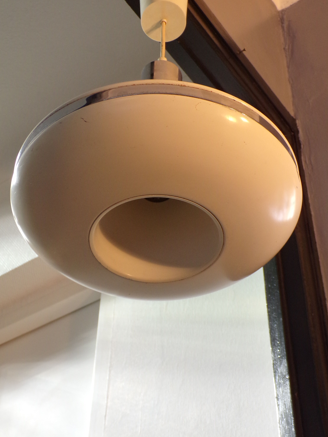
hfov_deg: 26.1
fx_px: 707
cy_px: 205
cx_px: 163
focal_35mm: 56
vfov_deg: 34.3
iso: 200
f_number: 3.5
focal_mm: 8.7
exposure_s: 1/17
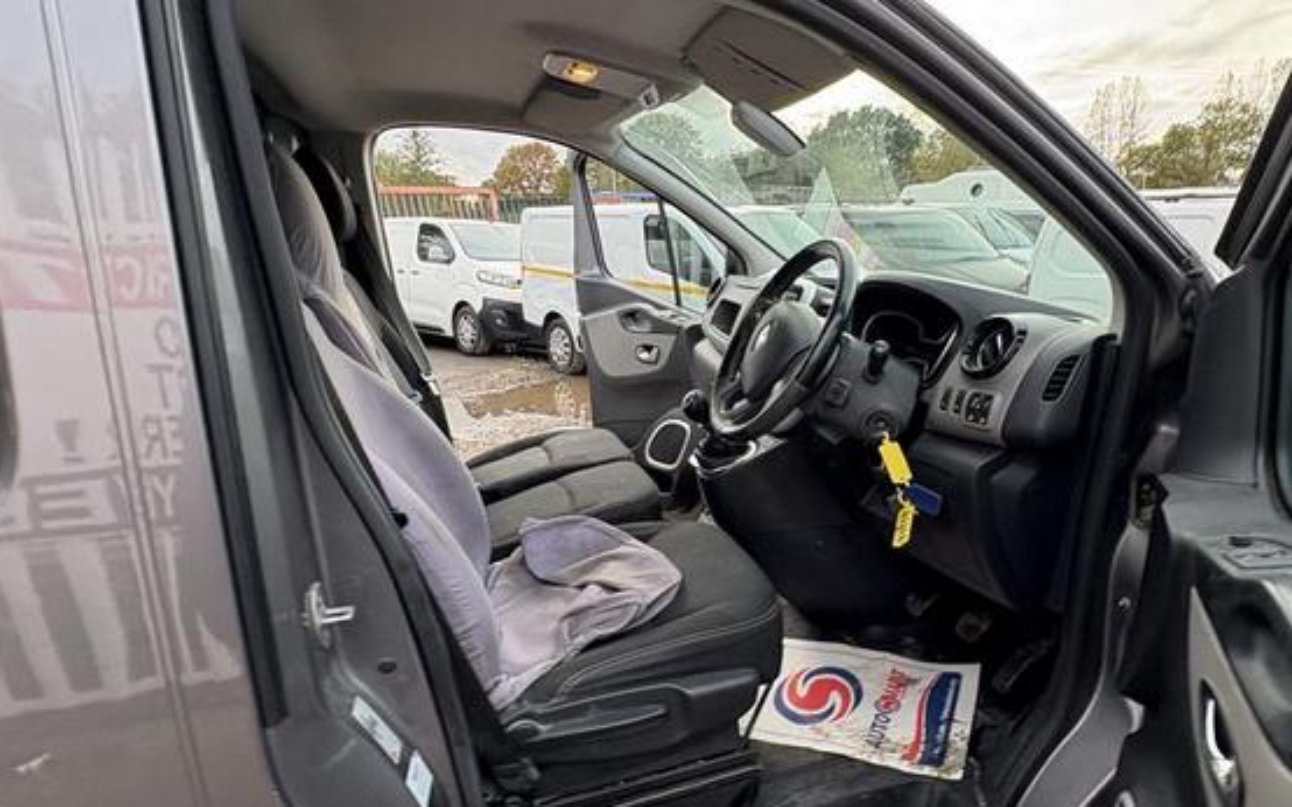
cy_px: 448
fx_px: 845
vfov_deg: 51.0
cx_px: 770
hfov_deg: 74.1
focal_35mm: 24
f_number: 2.2
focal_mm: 2.22
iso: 100
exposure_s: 1/99
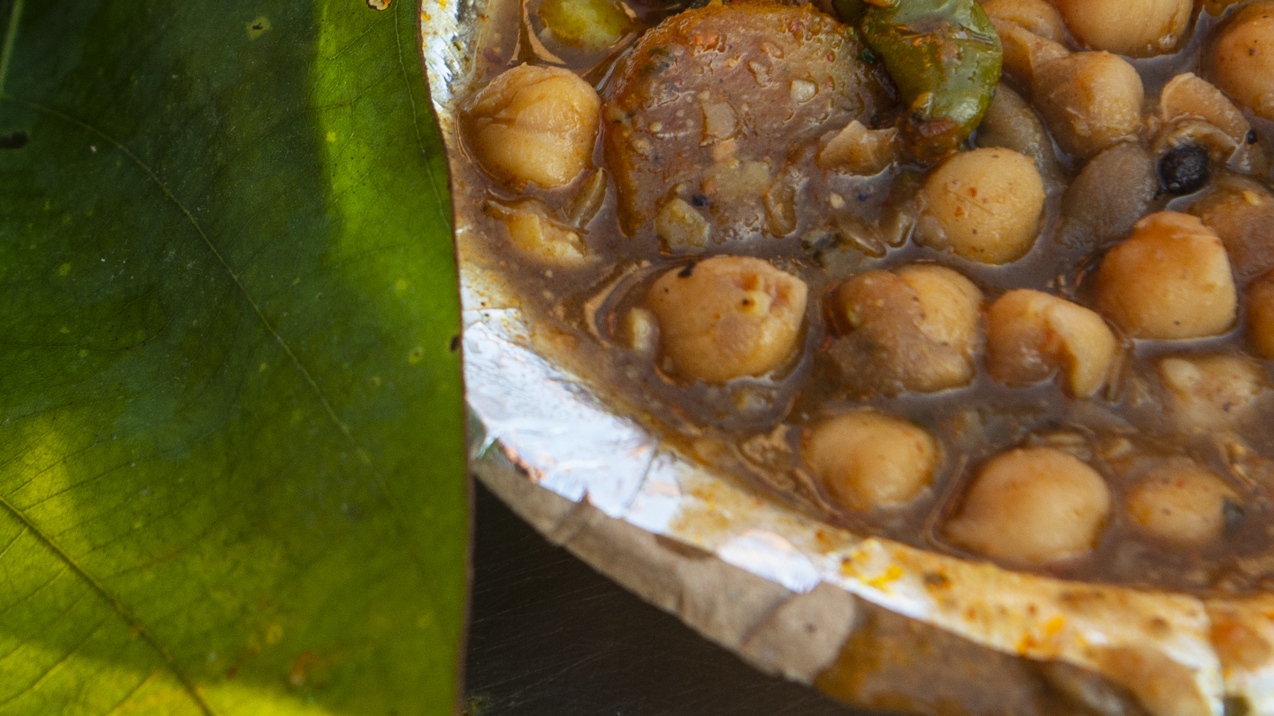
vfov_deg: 5.8
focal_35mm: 209
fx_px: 7060
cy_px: -158
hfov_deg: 10.3
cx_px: 326
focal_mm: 60
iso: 250
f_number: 4.5
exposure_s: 1/80
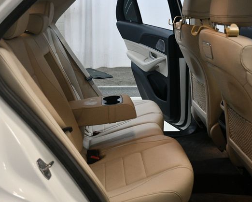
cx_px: 120
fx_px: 343
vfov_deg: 32.8
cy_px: 102
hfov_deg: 40.3
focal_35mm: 46
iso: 1600
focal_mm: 27
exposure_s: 1/125
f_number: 4
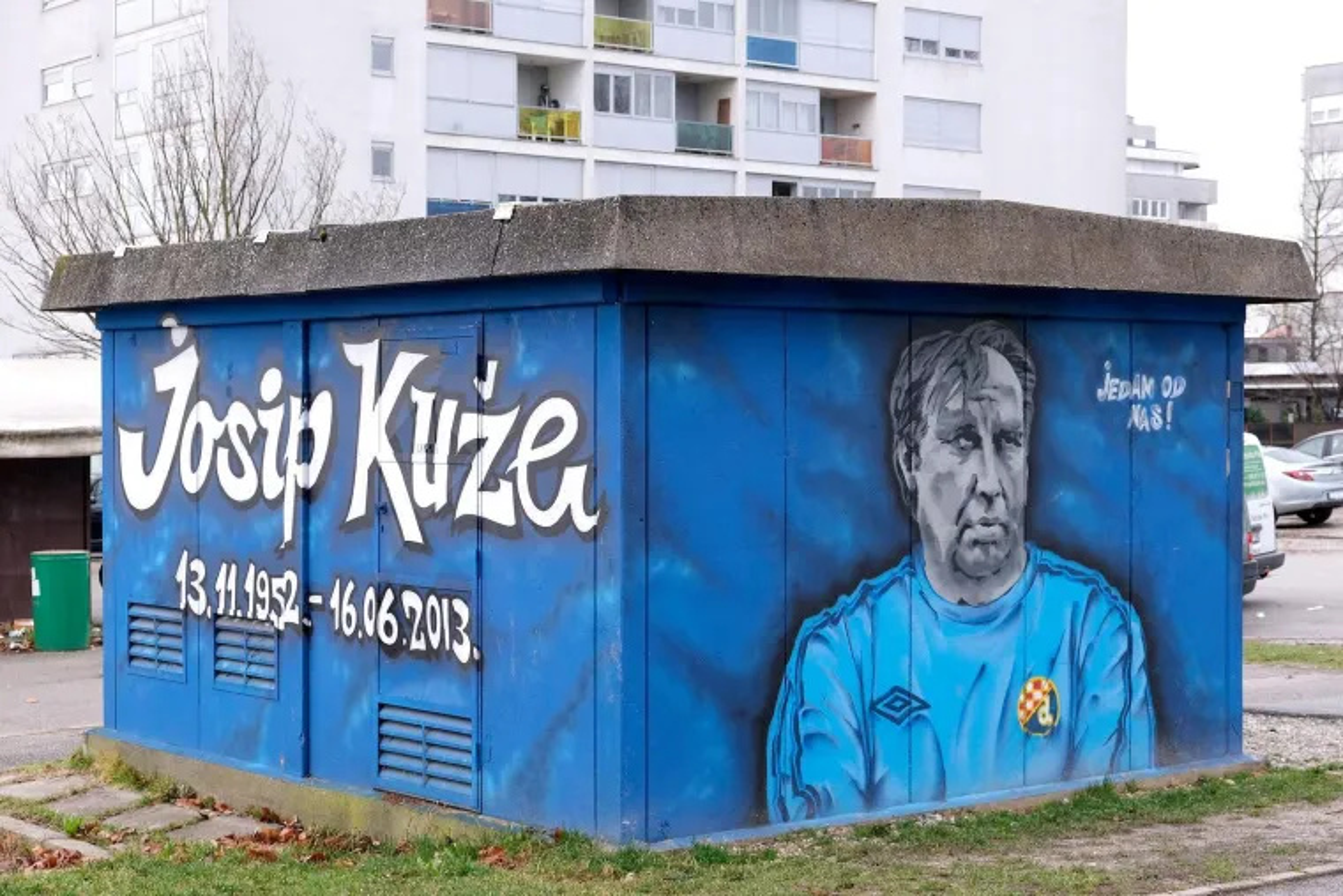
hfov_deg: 35.6
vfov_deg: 24.2
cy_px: 448
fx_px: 2089
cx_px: 672
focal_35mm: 56
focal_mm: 37.4
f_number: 4
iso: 800
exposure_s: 1/280
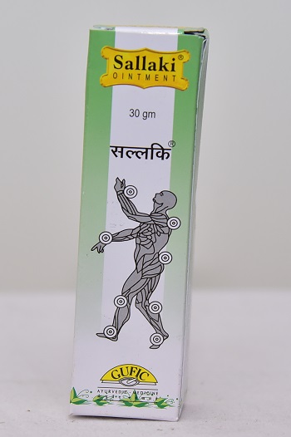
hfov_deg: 13.7
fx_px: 1214
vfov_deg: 20.4
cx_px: 146
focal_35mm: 100
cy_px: 218
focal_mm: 100
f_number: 5
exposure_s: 1/200
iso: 1600
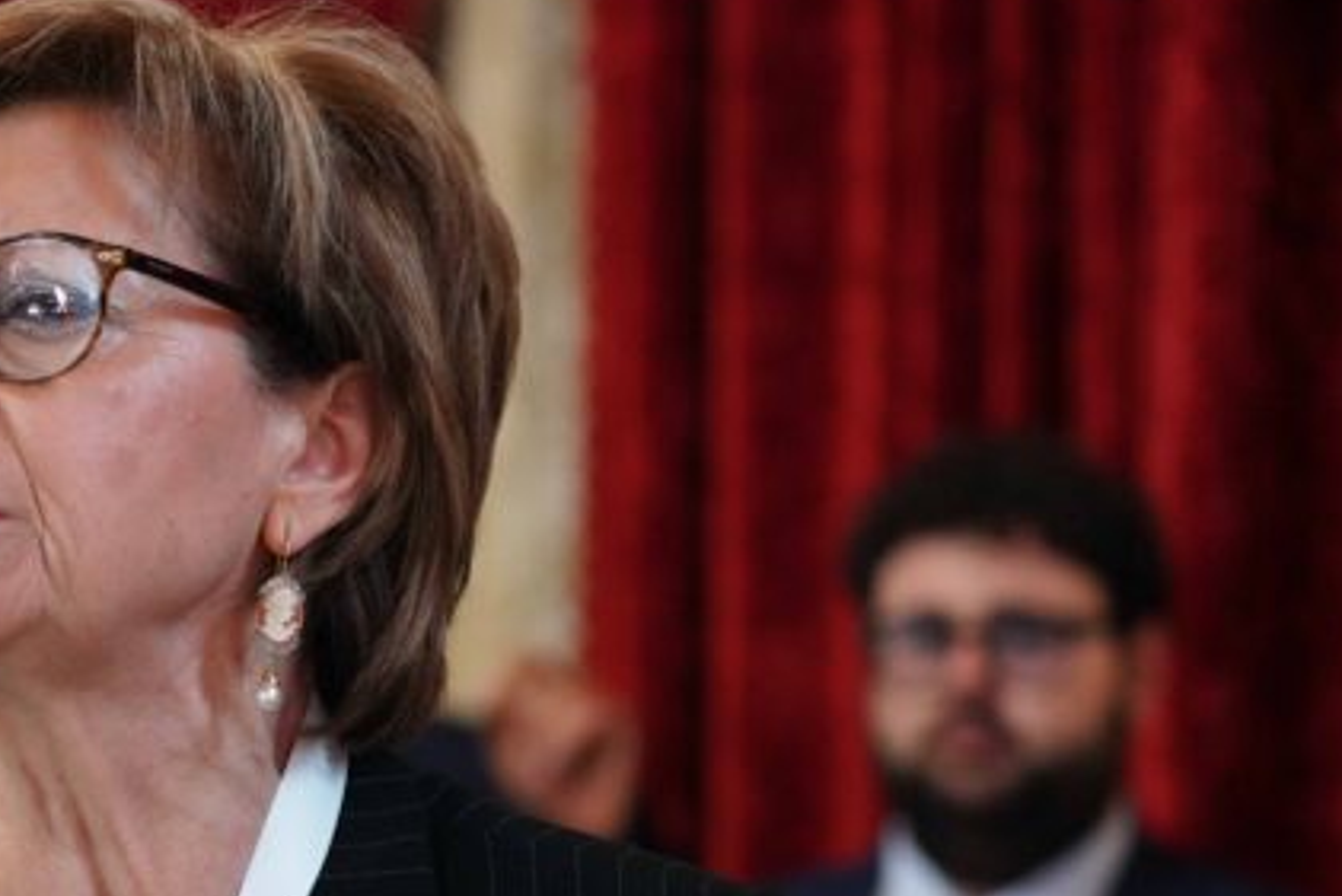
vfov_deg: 7.3
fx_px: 6973
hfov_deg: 11.0
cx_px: 277
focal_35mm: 187
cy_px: 749
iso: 8000
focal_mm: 105
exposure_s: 1/160
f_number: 4
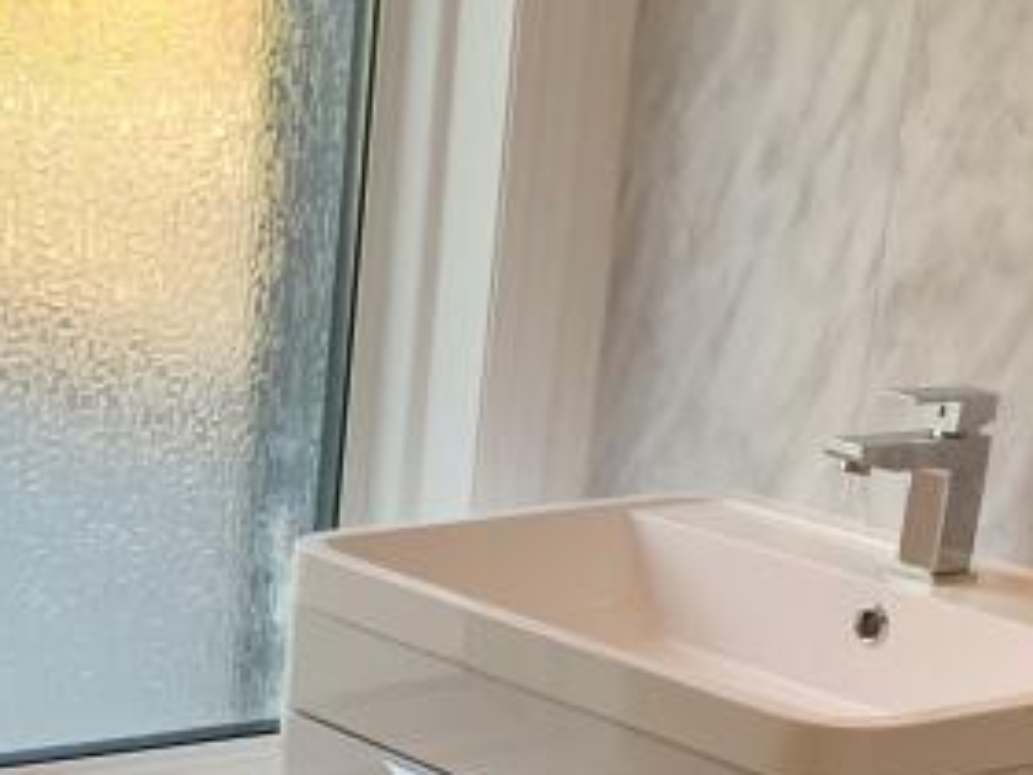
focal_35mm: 95
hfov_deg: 20.2
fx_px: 2835
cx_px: 74
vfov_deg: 14.7
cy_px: 1085
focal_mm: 4.25
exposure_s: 1/122
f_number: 1.8
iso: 40
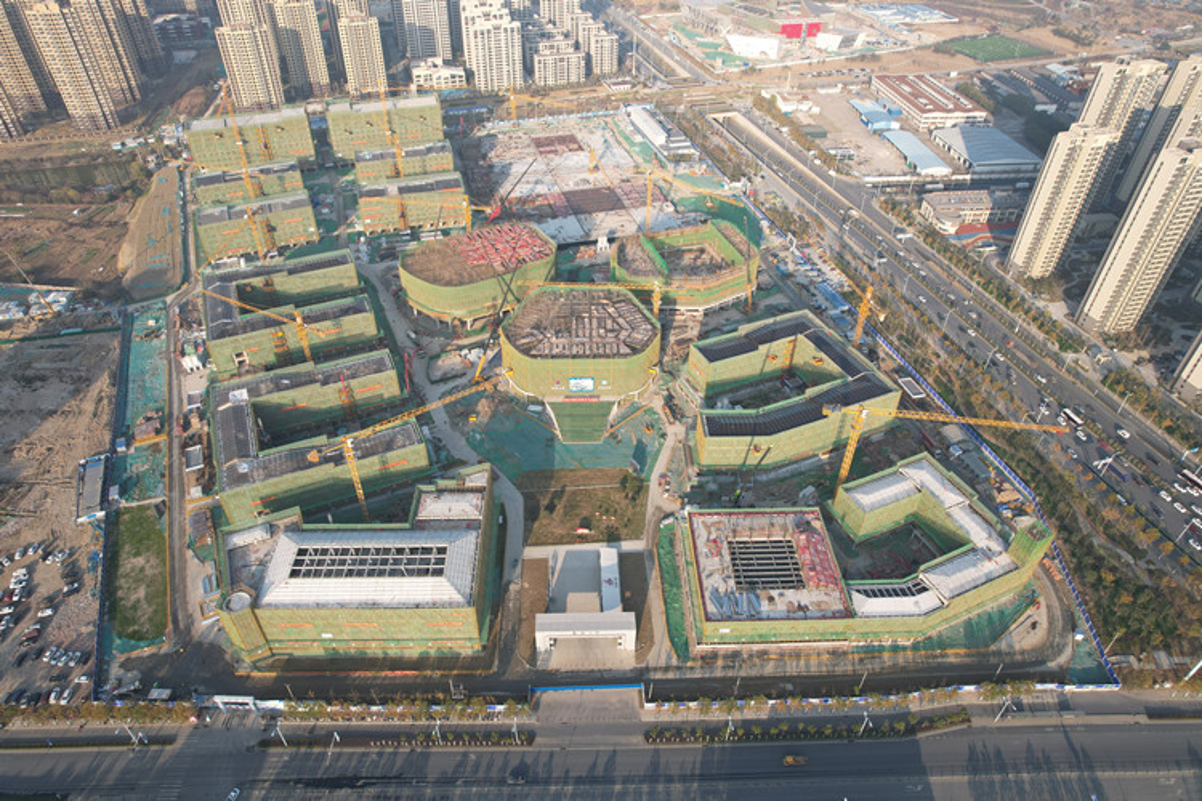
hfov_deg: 78.6
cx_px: 601
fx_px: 734
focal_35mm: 22
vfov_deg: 57.2
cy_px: 400
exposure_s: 1/800
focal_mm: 8.38
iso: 100
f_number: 2.8
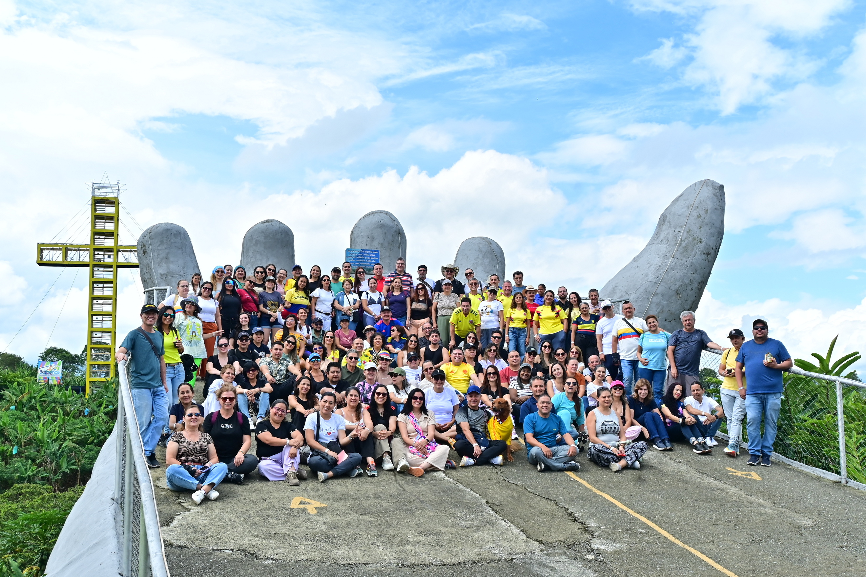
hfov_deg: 51.3
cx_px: 433
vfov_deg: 35.5
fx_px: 902
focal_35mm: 38
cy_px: 288
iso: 160
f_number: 10
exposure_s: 1/200
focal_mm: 25
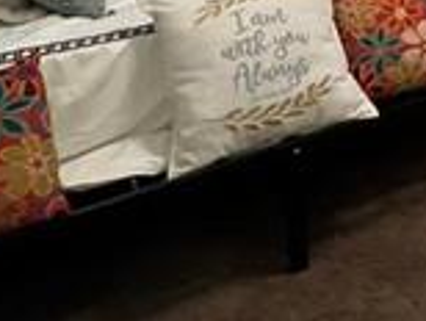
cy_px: -160
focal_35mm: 54
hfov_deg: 28.1
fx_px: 666
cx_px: 578
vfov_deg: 22.3
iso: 400
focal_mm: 1.57
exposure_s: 1/60
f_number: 1.8
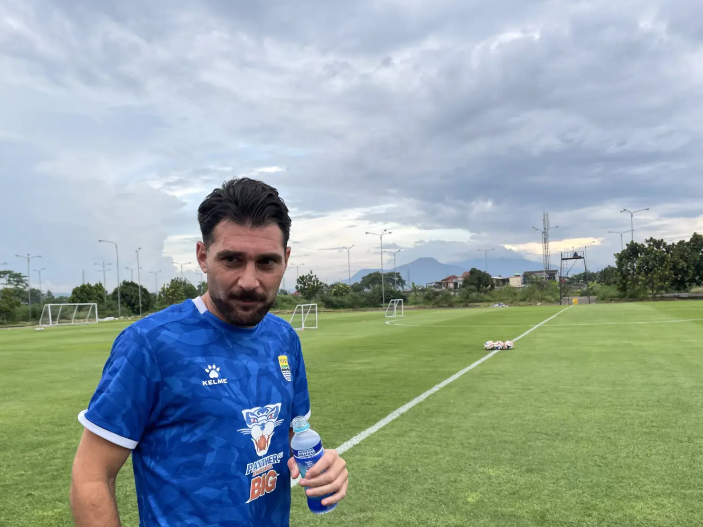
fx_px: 609
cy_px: 300
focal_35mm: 30
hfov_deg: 59.8
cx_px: 305
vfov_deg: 46.7
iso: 32
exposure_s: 1/633
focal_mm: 4.2
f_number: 1.6
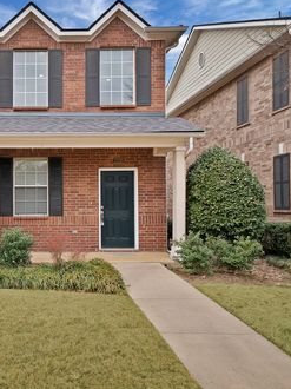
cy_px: 193
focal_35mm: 35
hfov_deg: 38.0
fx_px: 393
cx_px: 31
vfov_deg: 52.7
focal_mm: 24
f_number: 9
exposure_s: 1/60
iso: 640
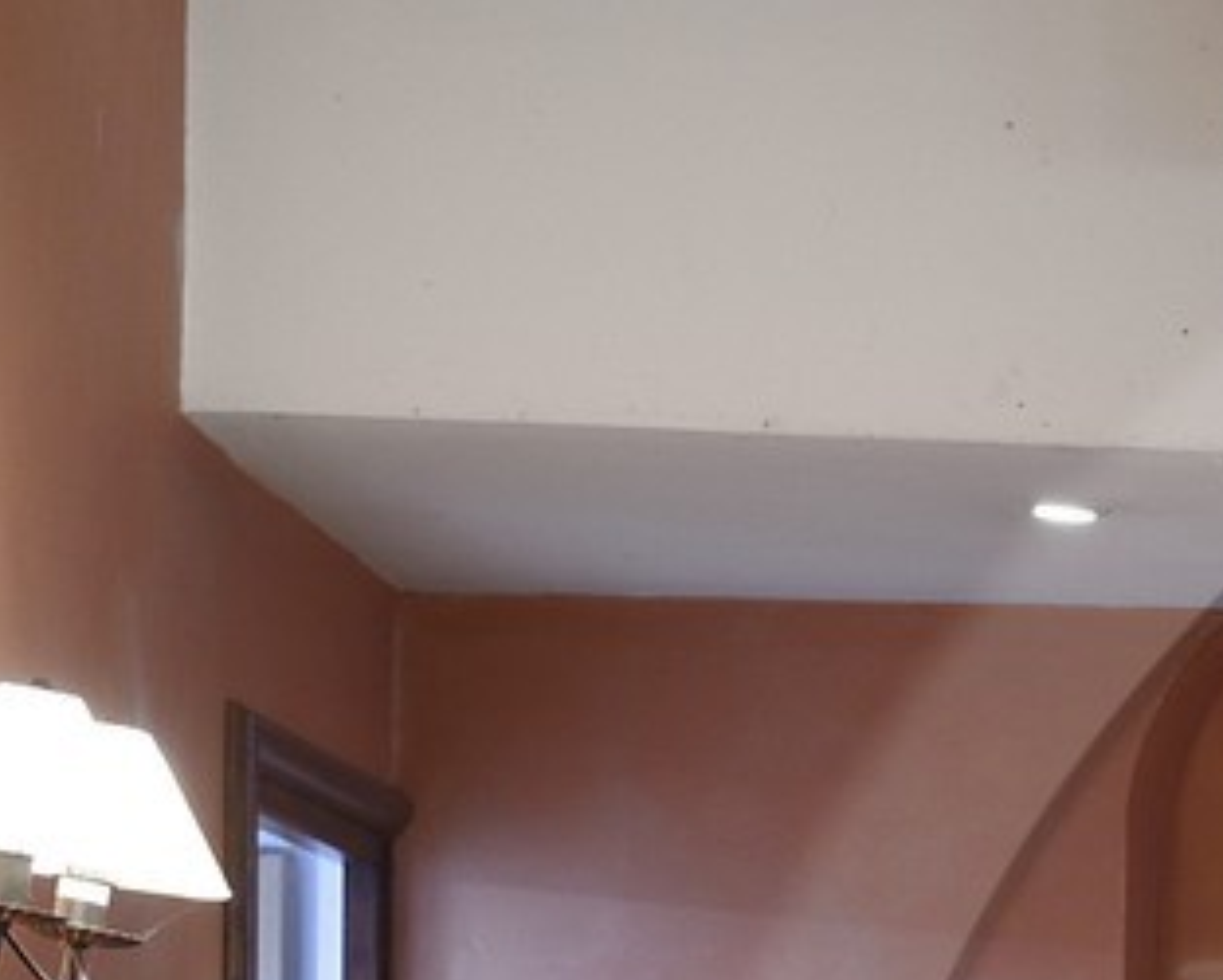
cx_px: 2254
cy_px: 1607
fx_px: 5578
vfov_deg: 9.7
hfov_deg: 11.5
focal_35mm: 154
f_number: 6.3
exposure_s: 1/8
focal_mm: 32
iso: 800
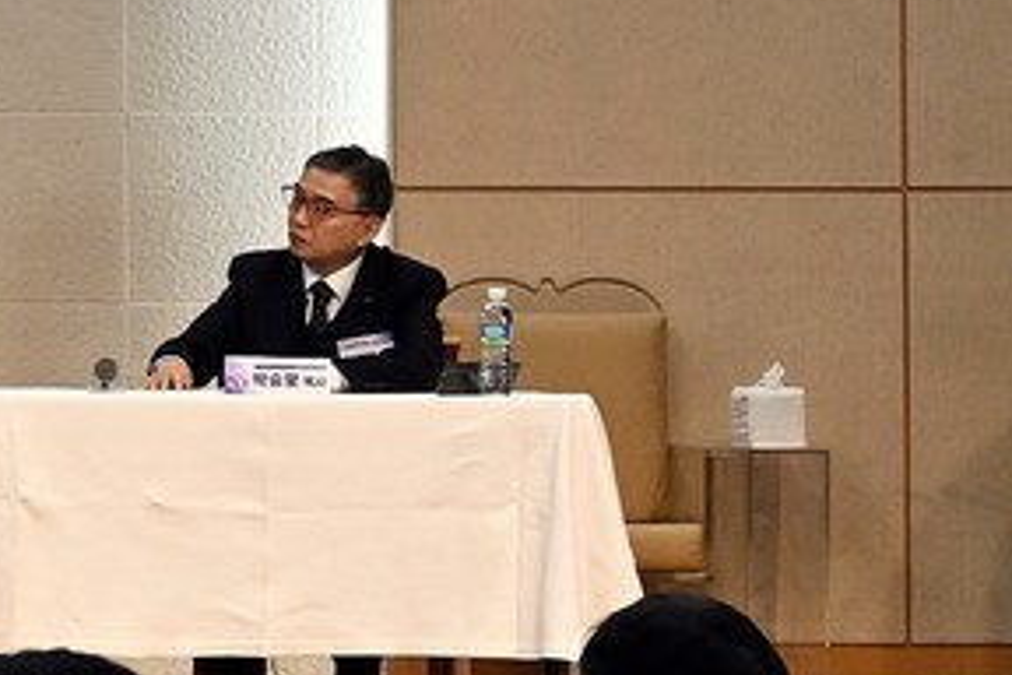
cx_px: -759
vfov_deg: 5.9
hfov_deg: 8.5
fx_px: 6556
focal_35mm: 233
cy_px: -19
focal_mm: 35
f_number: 5.3
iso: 800
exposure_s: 1/125
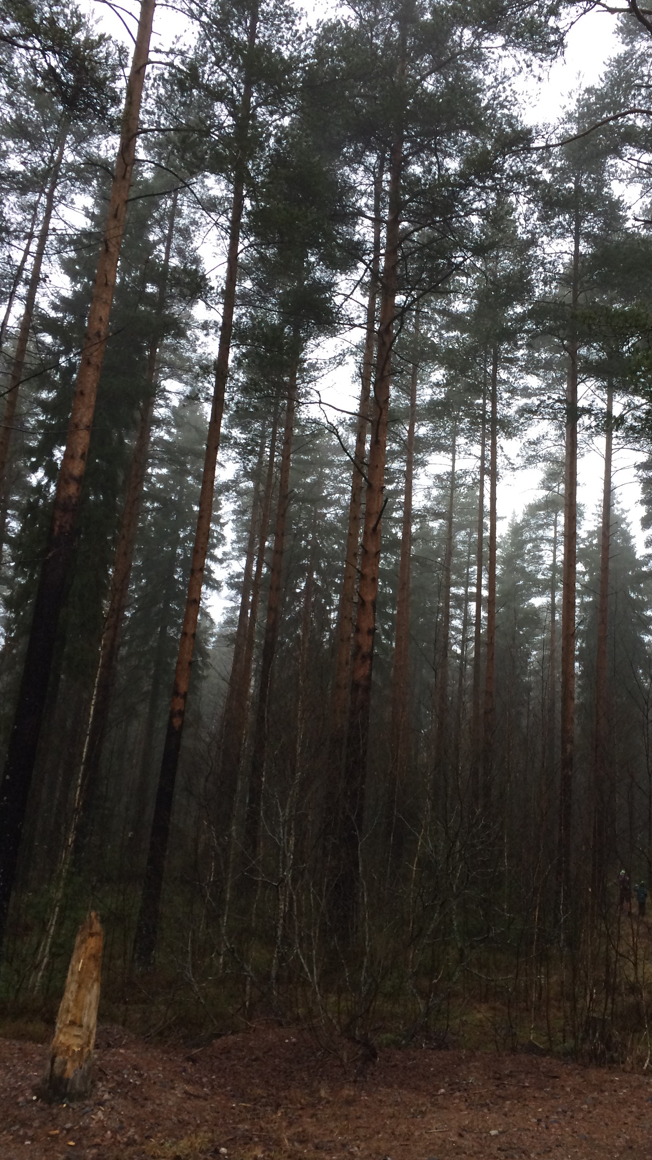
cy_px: 580
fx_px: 1014
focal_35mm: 33
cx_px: 433
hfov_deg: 35.3
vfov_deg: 59.5
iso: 80
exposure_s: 1/30
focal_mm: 4.12
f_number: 2.2
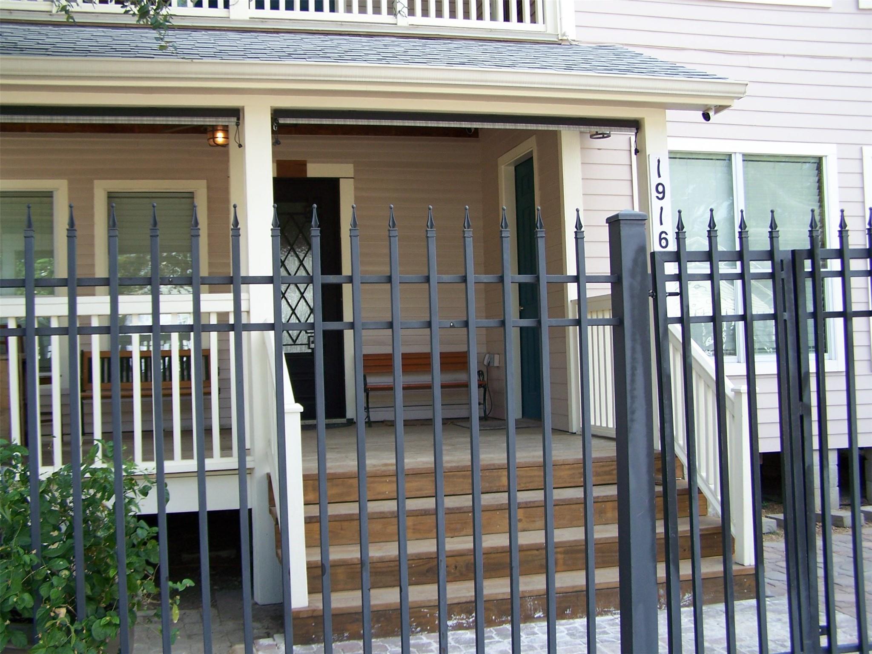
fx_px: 957
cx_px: 436
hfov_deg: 49.0
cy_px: 327
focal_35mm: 38
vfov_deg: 37.7
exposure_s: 1/200
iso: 80
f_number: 2.8
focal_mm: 6.3
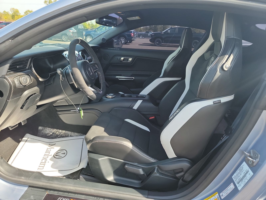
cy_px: 100
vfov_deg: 56.8
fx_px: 184
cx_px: 133
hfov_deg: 71.6
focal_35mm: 24
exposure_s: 1/119
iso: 65
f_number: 1.8
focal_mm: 6.7
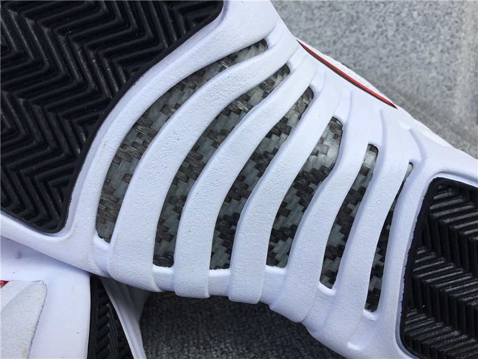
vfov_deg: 45.4
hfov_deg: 58.4
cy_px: 180
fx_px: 428
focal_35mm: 31
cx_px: 239
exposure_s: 1/515
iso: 25
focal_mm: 3.3
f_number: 2.4
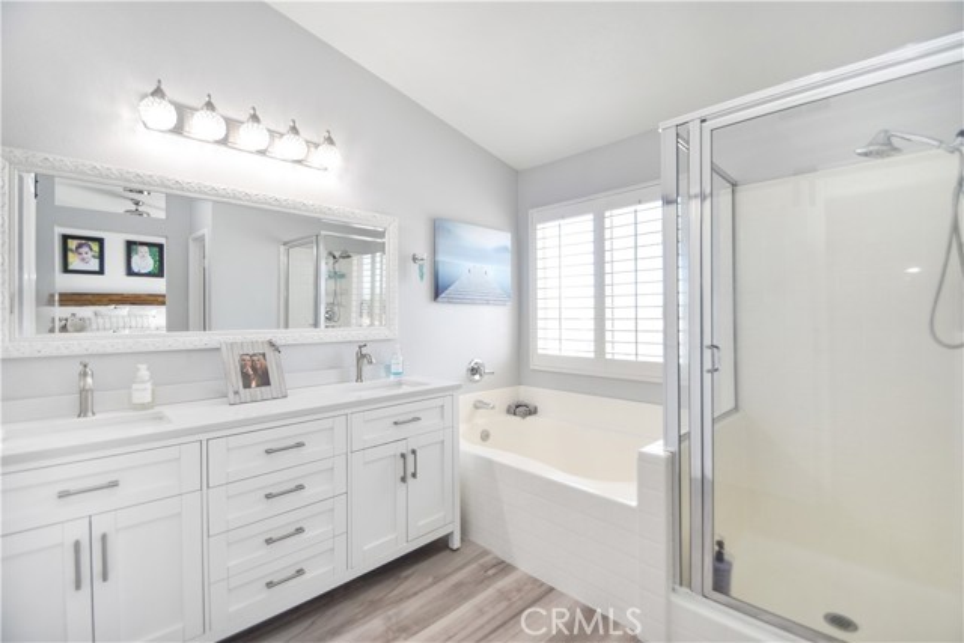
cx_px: 482
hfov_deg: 100.4
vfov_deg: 77.4
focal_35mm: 15
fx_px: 402
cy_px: 322
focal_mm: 10
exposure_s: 1/80
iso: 200
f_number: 4.5
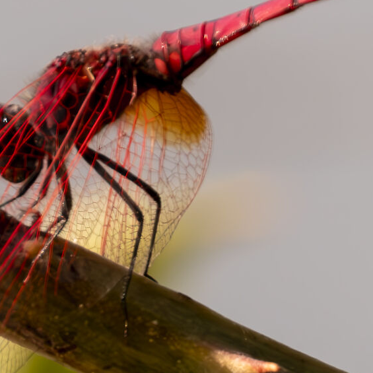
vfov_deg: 0.4
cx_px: 313
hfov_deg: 0.4
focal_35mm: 4333
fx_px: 52823
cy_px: 108
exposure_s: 1/1600
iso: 2500
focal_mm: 800
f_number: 11
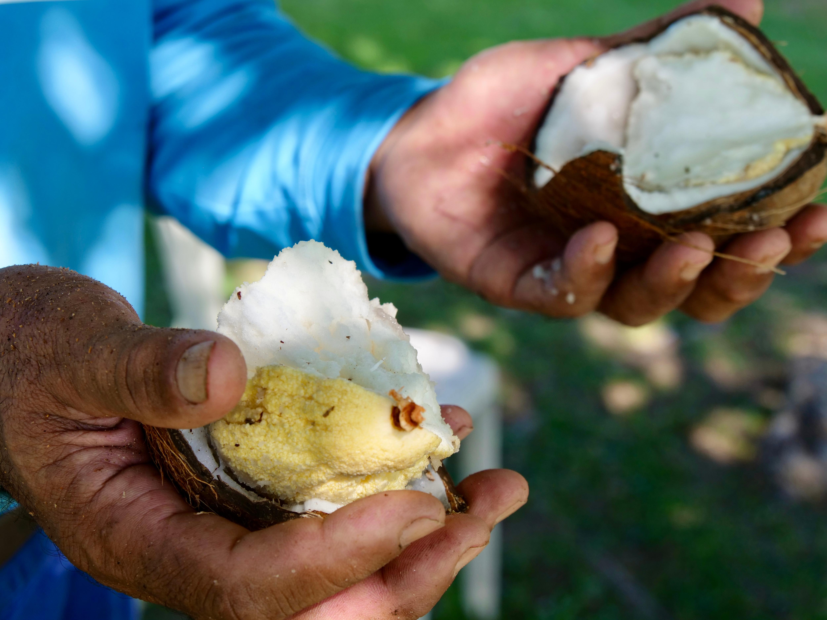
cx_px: 414
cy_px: 310
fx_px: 1768
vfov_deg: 19.9
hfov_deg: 26.3
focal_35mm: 74
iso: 200
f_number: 5.6
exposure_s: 1/200
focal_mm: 37
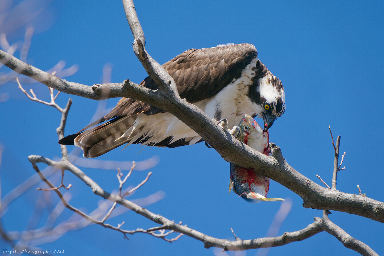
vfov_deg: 1.6
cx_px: 192
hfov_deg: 2.5
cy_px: 128
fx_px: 8964
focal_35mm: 840
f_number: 9
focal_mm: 840
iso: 400
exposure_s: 1/500
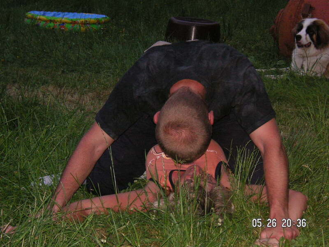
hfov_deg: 25.7
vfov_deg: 19.4
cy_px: 124
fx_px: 722
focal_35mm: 76
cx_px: 164
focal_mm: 12.6
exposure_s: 1/90
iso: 160
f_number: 4.4
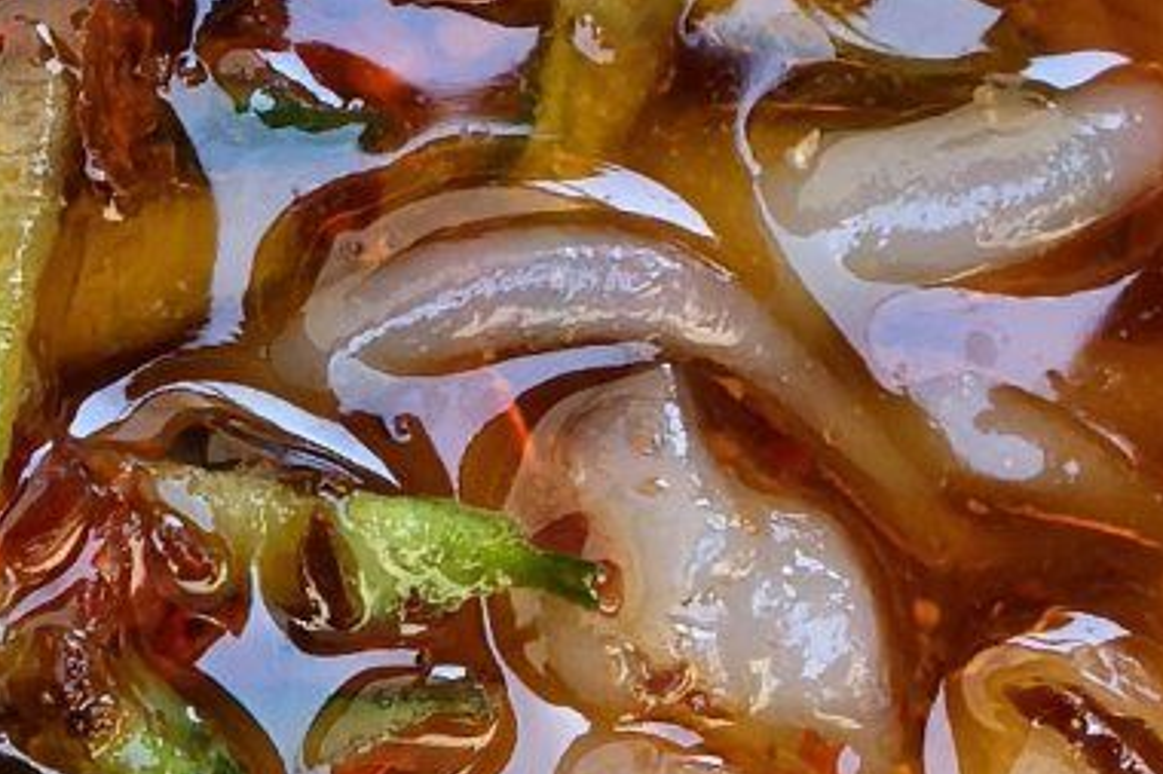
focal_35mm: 202
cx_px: -422
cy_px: 259
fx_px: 6523
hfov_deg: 10.0
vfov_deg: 6.8
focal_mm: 6.98
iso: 1250
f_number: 4
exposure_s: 1/303
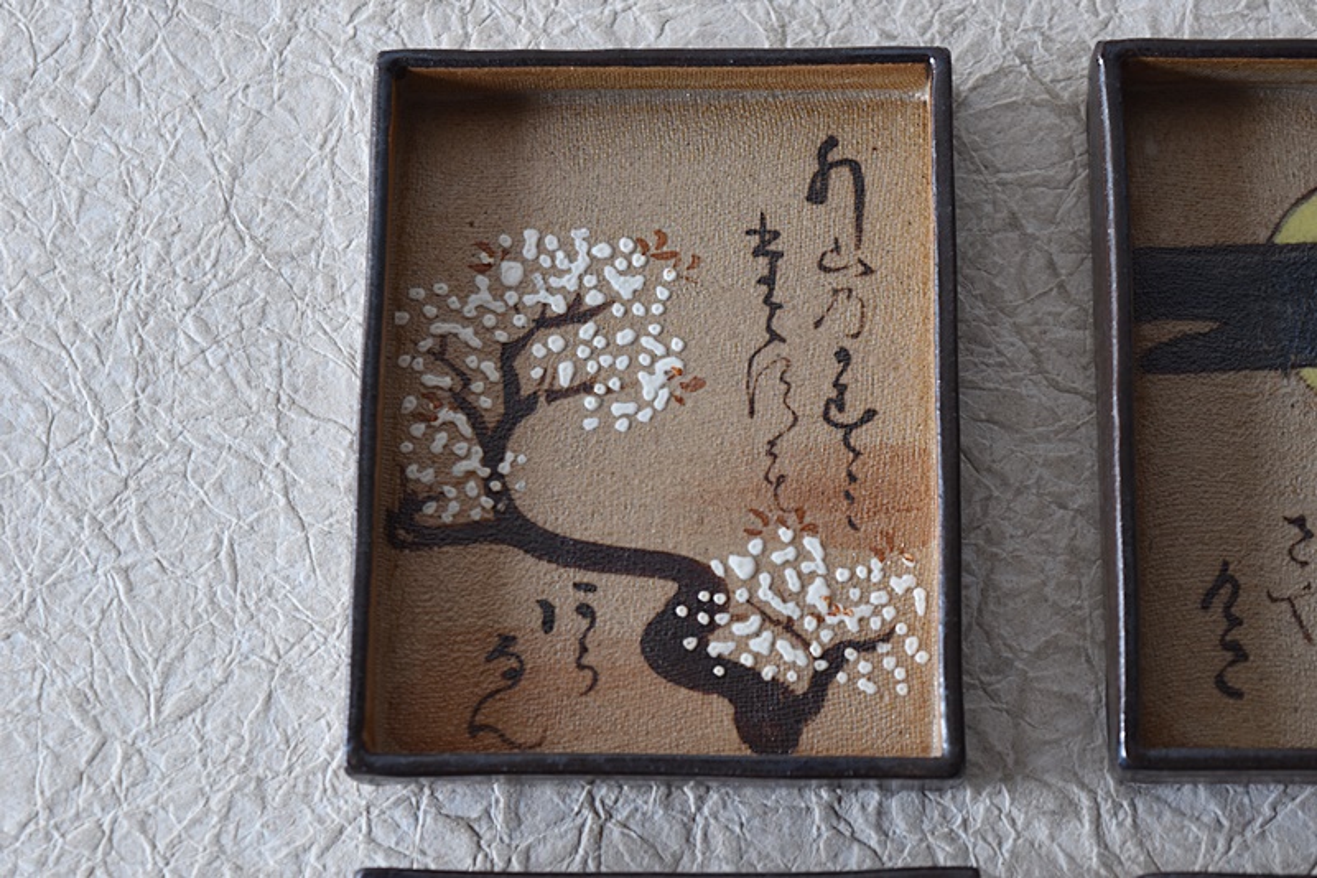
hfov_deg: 24.6
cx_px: 658
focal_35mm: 82
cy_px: 439
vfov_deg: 16.5
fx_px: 3017
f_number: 5.6
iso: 400
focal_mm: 55
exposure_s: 1/6
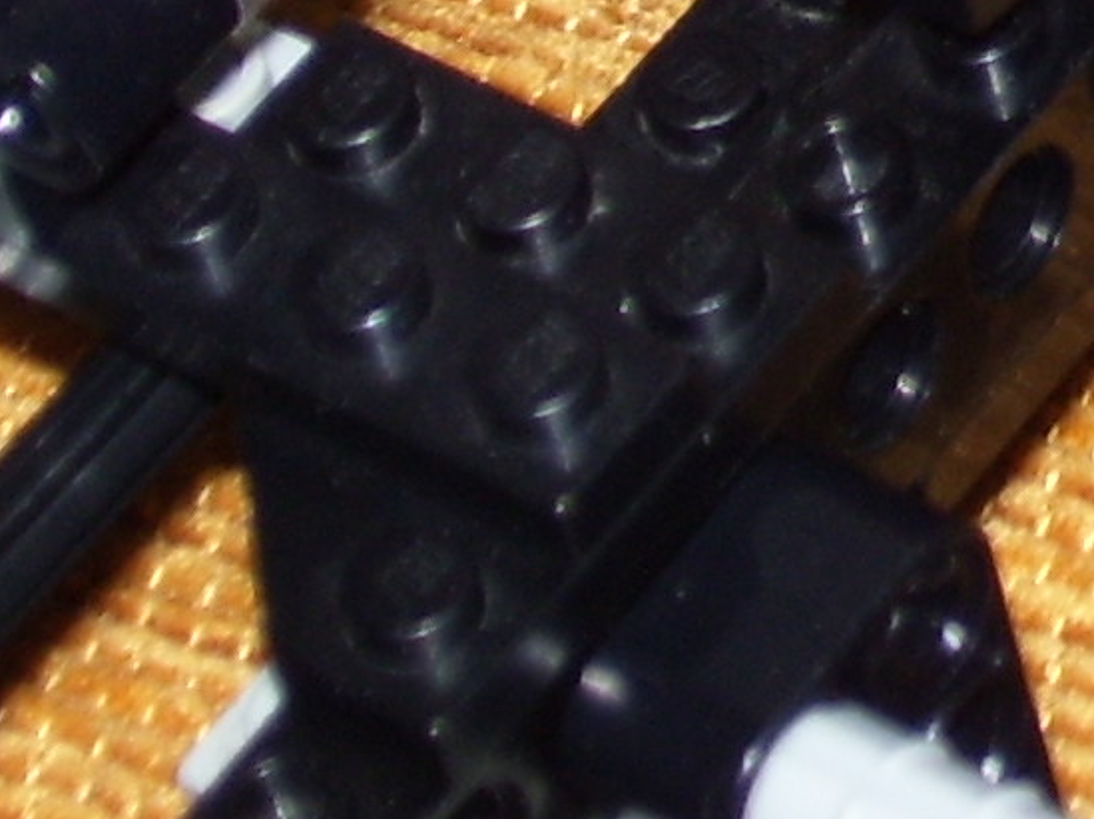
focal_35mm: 294
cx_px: 1540
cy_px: -803
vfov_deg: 5.0
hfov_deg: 6.7
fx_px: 9285
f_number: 4
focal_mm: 11.6
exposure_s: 1/90
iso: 80
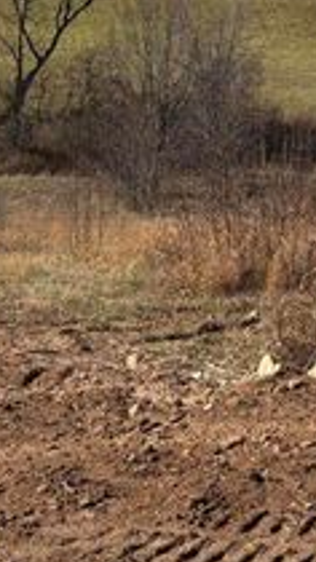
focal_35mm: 90
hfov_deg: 13.3
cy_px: -52
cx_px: 292
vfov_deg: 22.4
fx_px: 1342
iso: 50
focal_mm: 5.96
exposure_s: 1/3448
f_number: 1.6
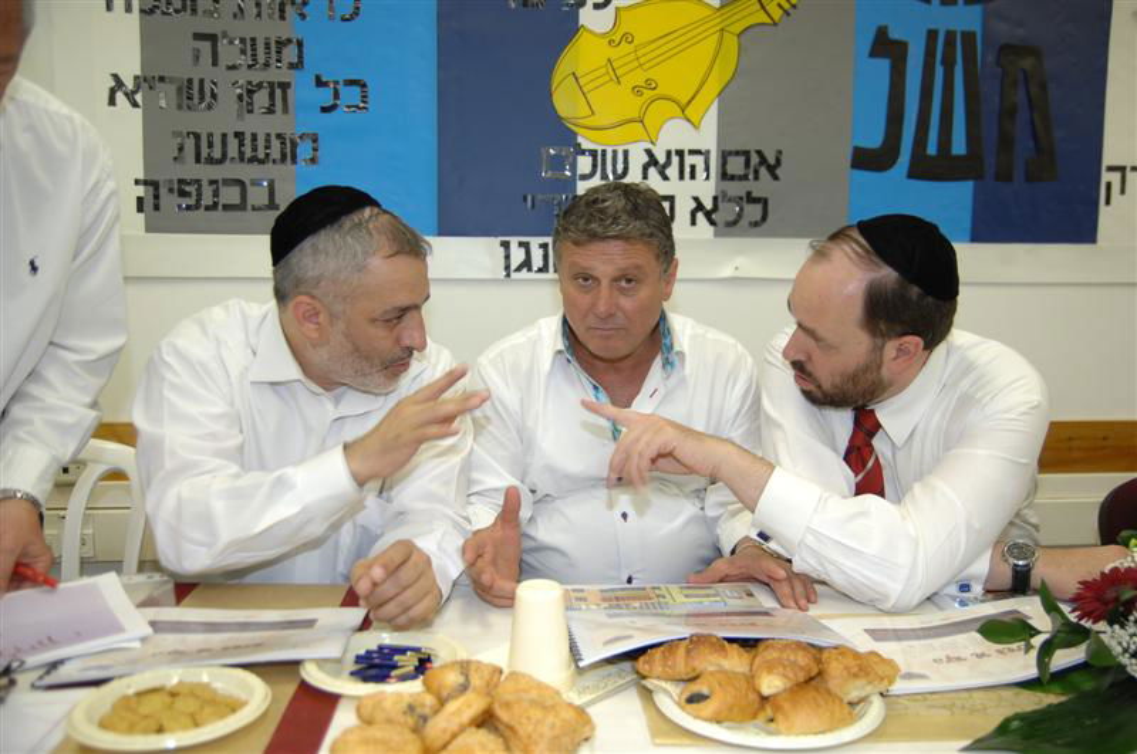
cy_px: 377
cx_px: 568
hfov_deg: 57.3
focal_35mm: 33
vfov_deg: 39.9
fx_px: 1041
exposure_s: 1/60
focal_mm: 22
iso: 200
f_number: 2.8
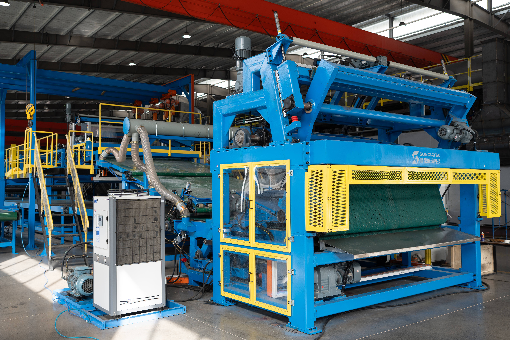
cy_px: 170
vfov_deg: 37.9
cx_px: 255
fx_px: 496
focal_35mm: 35
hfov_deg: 54.4
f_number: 4
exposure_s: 1/50
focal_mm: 35
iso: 100
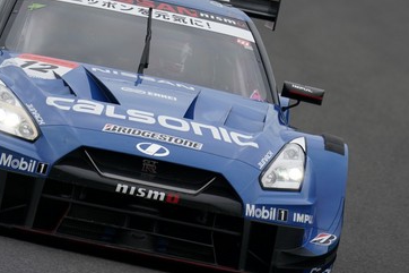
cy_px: 17
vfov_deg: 1.2
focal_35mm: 1193
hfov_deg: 1.7
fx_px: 13547
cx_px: 132
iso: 200
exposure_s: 1/640
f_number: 6.3
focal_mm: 600
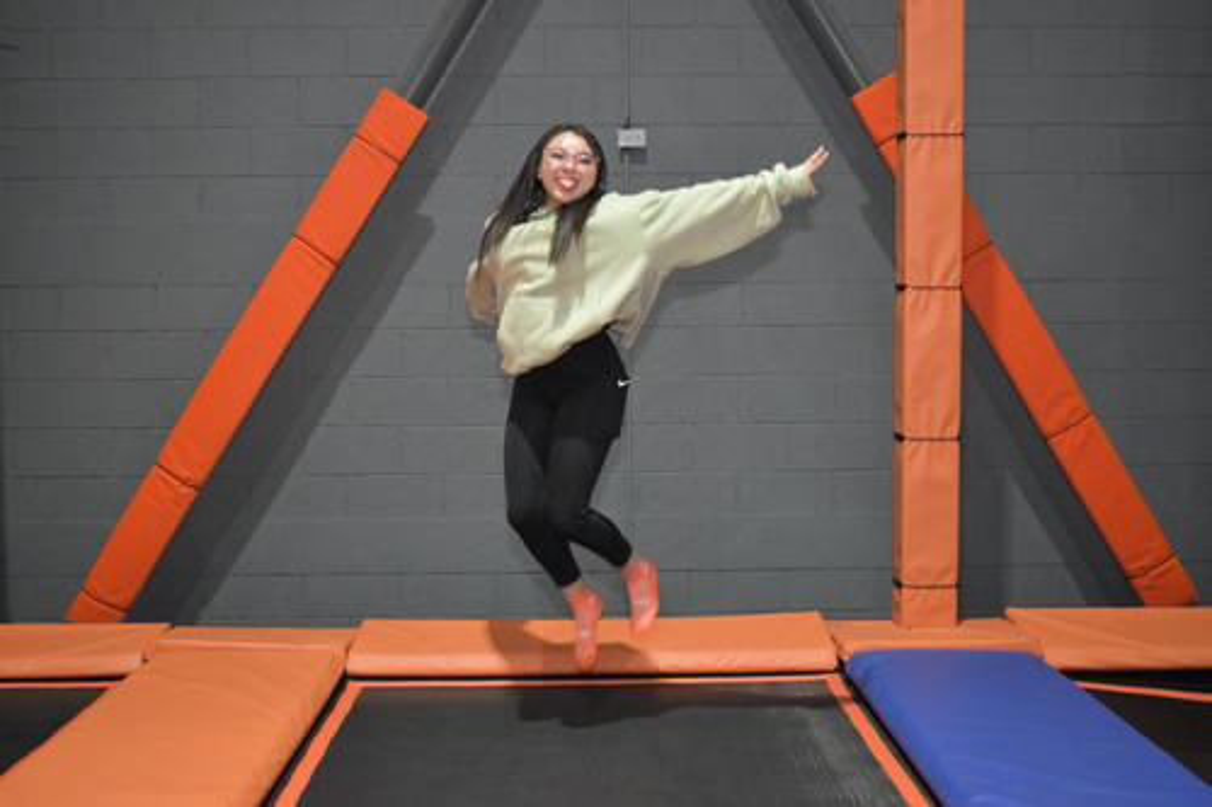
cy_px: 404
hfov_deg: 47.9
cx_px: 606
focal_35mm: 40
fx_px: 1363
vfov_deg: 33.0
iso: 4000
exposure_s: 1/200
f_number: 4
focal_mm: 27
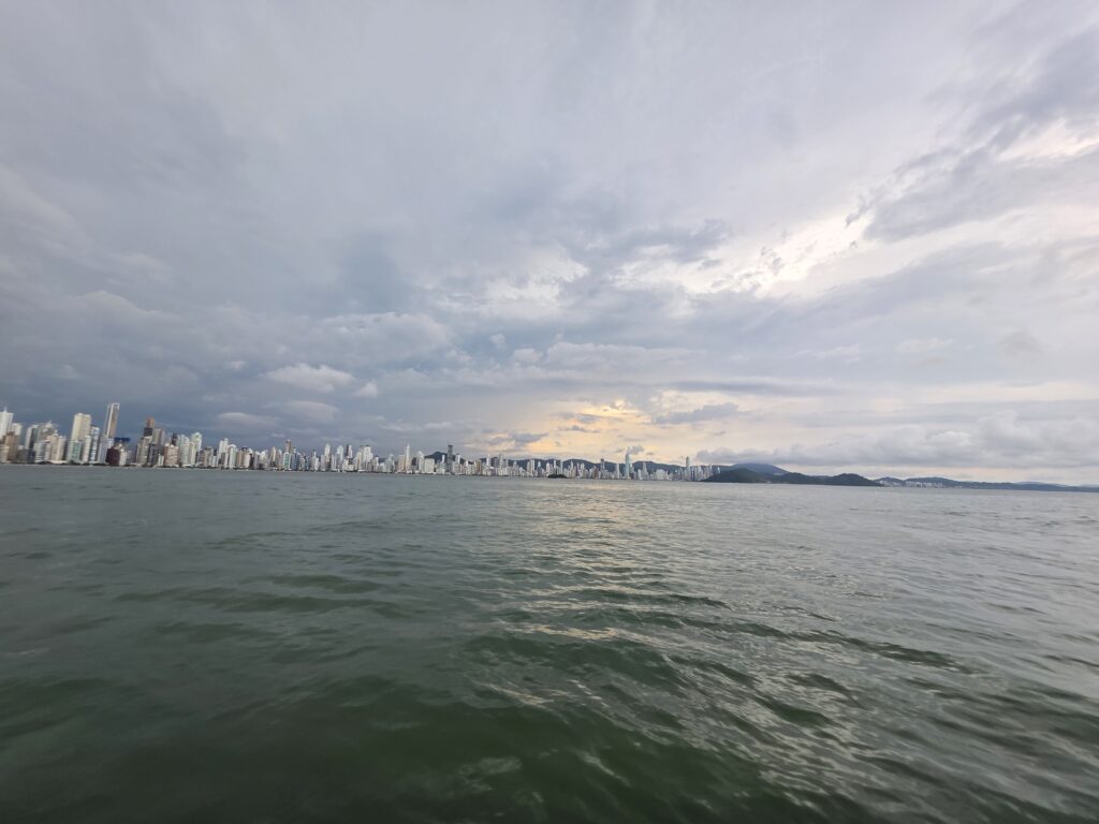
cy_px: 412
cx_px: 550
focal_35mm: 13
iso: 20
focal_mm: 2.2
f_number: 1.9
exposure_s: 1/113
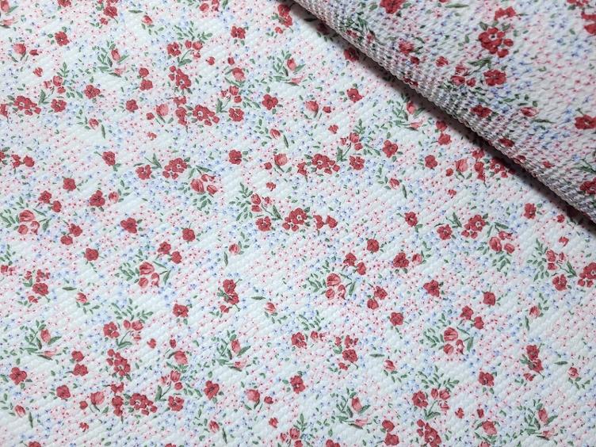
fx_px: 448
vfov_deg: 53.1
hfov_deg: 67.3
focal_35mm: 26
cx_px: 298
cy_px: 224
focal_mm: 5.4
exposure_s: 1/90
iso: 50
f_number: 1.8
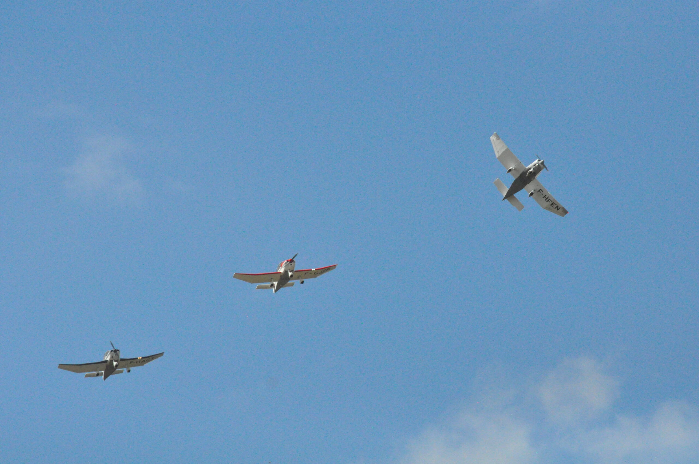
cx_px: 350
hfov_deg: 6.9
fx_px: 5818
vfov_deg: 4.6
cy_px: 232
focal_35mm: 300
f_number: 16
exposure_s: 1/4000
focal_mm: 200
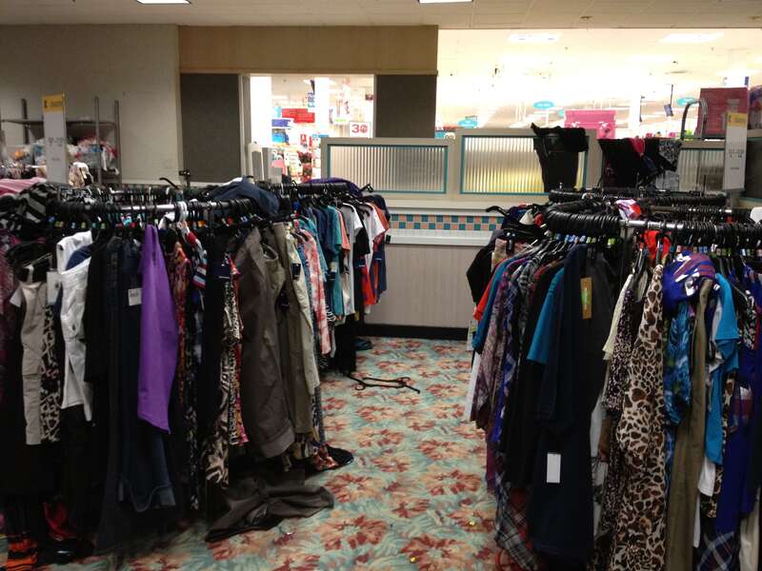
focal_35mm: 35
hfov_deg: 52.6
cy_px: 286
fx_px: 770
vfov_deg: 40.7
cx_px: 381
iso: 160
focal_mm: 4.28
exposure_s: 1/20
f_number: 2.4
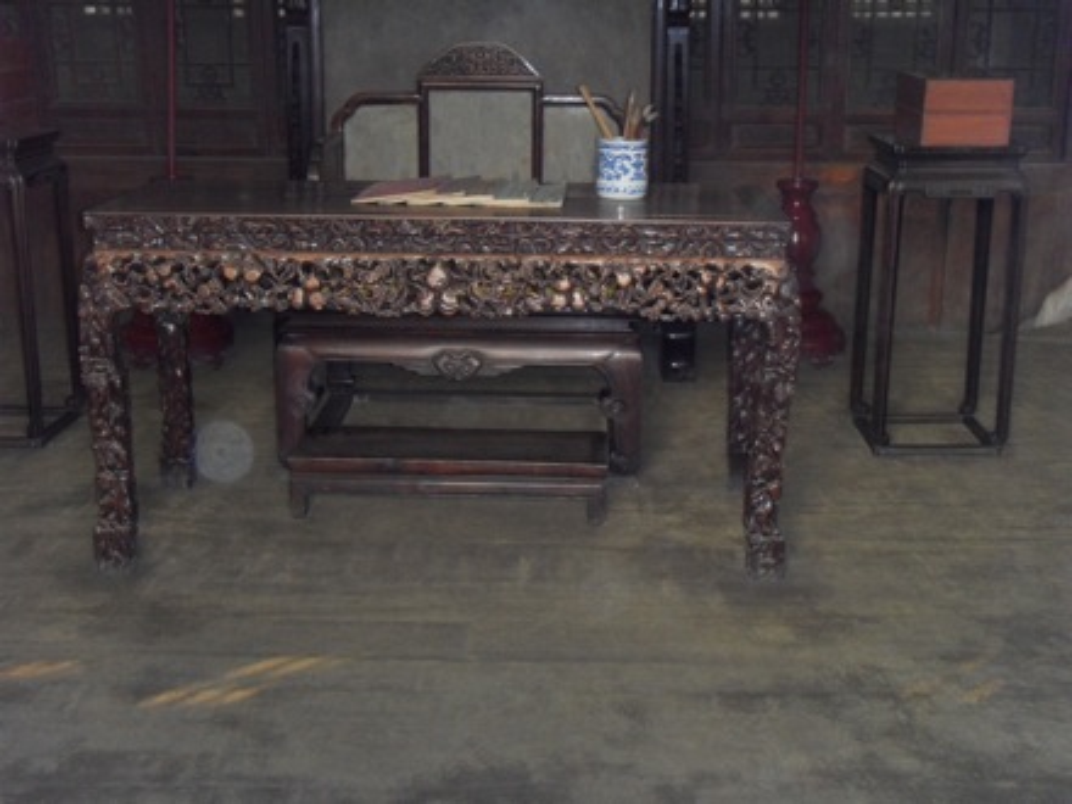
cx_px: 536
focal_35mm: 50
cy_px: 402
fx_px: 1548
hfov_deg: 38.2
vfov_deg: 29.1
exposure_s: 1/60
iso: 400
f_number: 3.8
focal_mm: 8.8
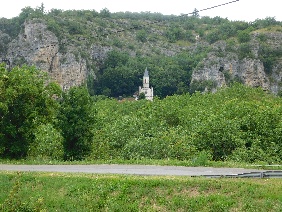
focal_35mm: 66
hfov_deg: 29.4
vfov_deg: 22.3
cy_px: 106
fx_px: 538
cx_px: 141
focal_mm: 11.7
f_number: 4.2
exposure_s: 1/200
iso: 125
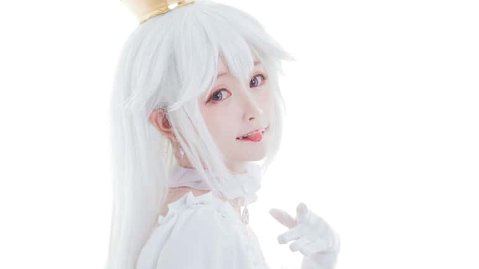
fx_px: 1765
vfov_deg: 8.7
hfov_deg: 15.5
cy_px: 290
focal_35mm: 139
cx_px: 233
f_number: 2.8
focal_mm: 85
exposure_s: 1/125
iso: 100
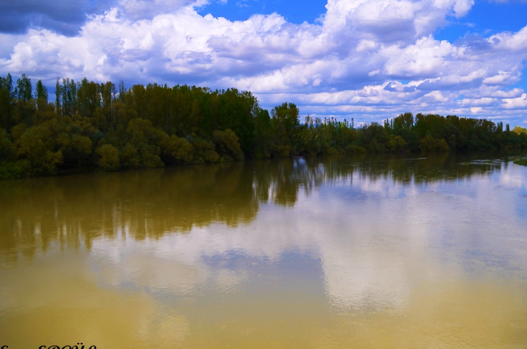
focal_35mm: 31
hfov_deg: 60.2
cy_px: 168
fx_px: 453
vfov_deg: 42.2
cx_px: 291
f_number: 4
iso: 100
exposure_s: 1/1250
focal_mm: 18
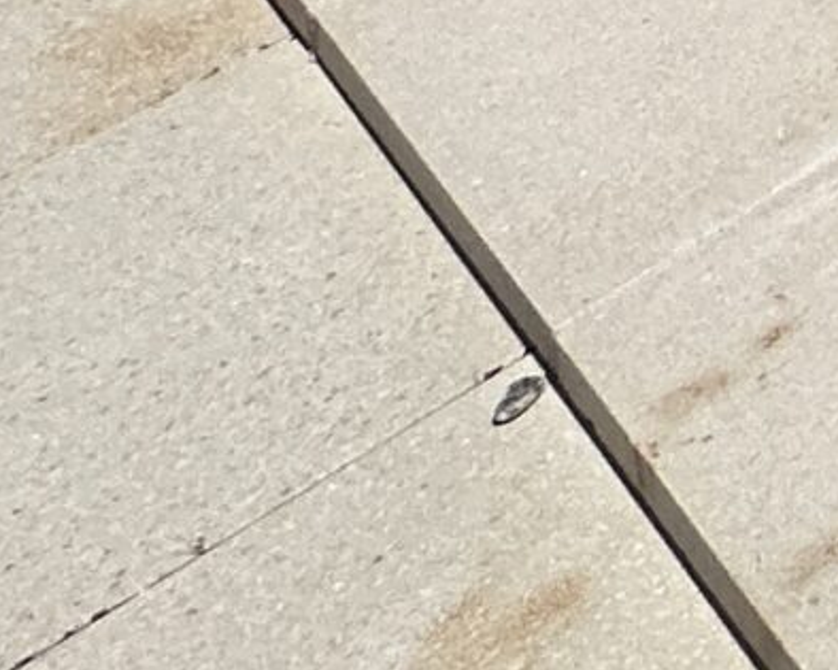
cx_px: 2531
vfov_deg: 10.7
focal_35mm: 100
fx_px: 2480
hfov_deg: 11.3
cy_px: -1317
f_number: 2.2
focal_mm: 2.22
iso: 50
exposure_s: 1/6494
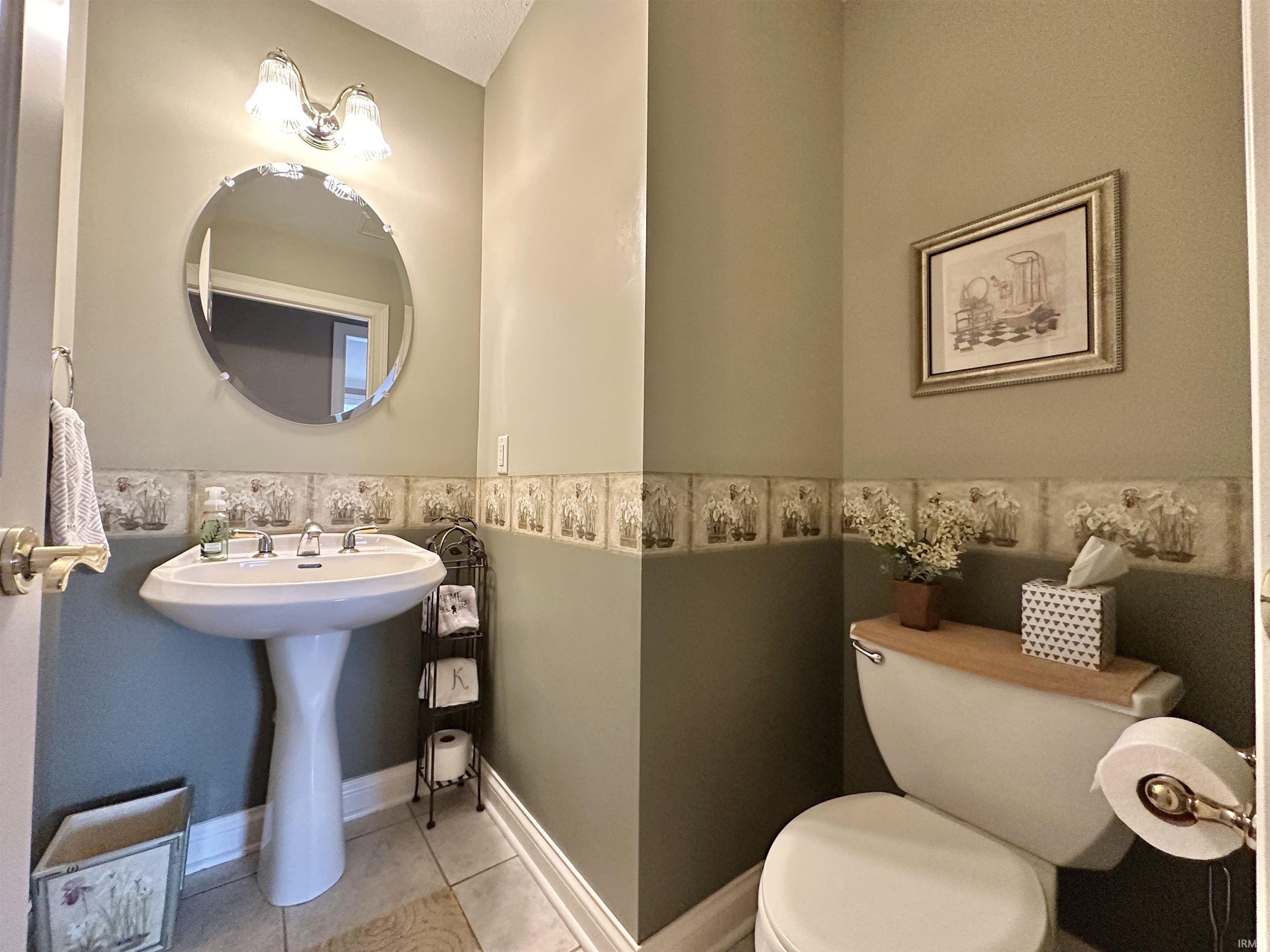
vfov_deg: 85.7
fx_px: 514
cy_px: 476
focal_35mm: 14
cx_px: 635
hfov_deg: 102.1
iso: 500
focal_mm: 2.22
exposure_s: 1/60
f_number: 2.2
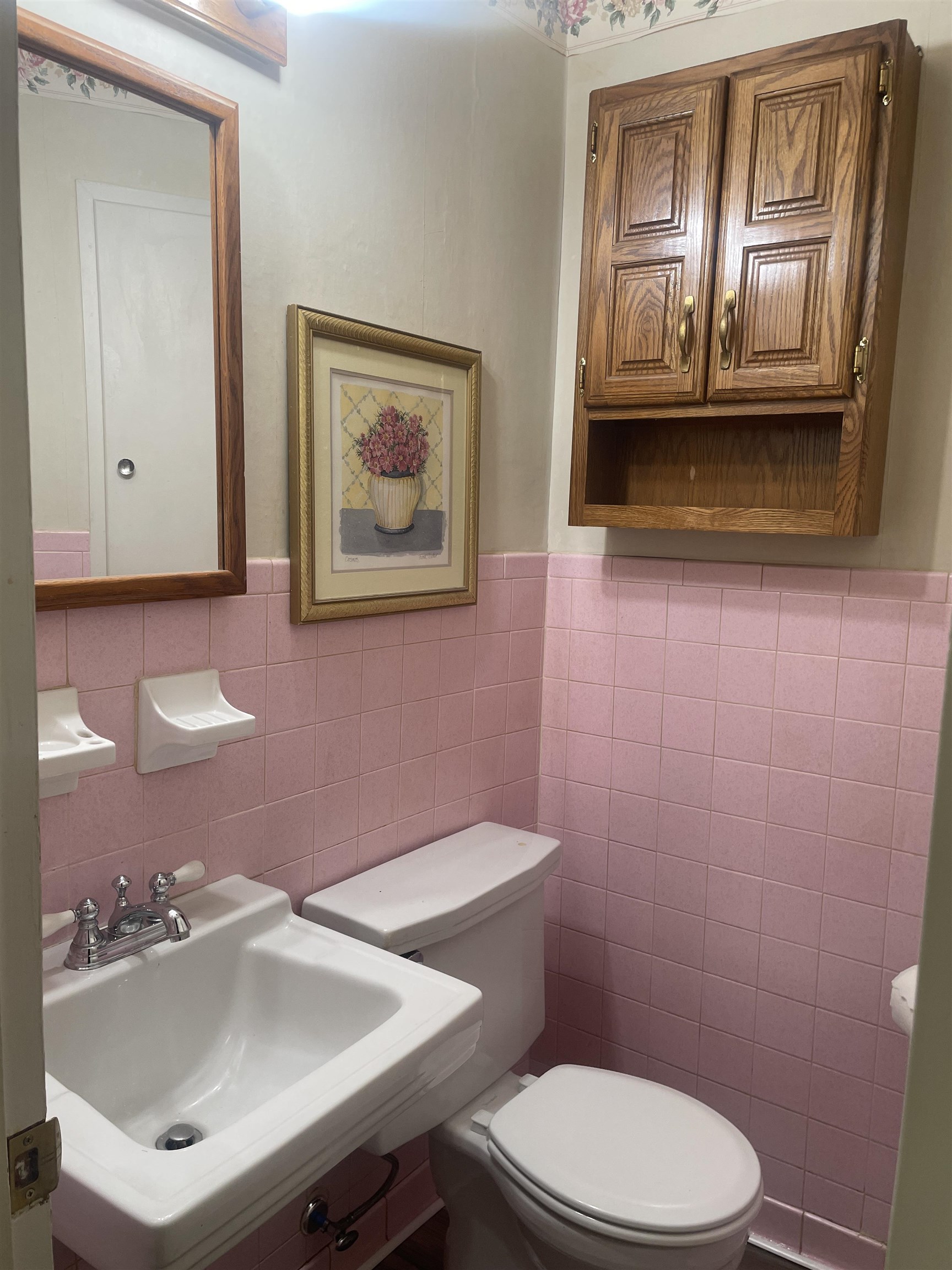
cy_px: 635
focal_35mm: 26
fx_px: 953
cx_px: 476
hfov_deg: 53.1
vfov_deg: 67.3
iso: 64
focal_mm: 4.2
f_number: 1.6
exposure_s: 1/60
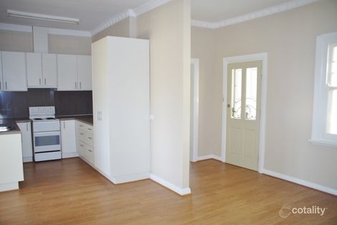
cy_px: 112
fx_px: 253
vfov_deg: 47.9
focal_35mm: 27
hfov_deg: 67.4
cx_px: 168
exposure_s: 1/20
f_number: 3.5
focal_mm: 18
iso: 400
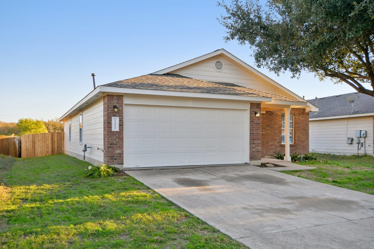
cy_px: 124
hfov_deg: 61.9
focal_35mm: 30
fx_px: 312
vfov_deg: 43.6
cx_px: 187
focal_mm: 20
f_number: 8
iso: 400
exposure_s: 1/400
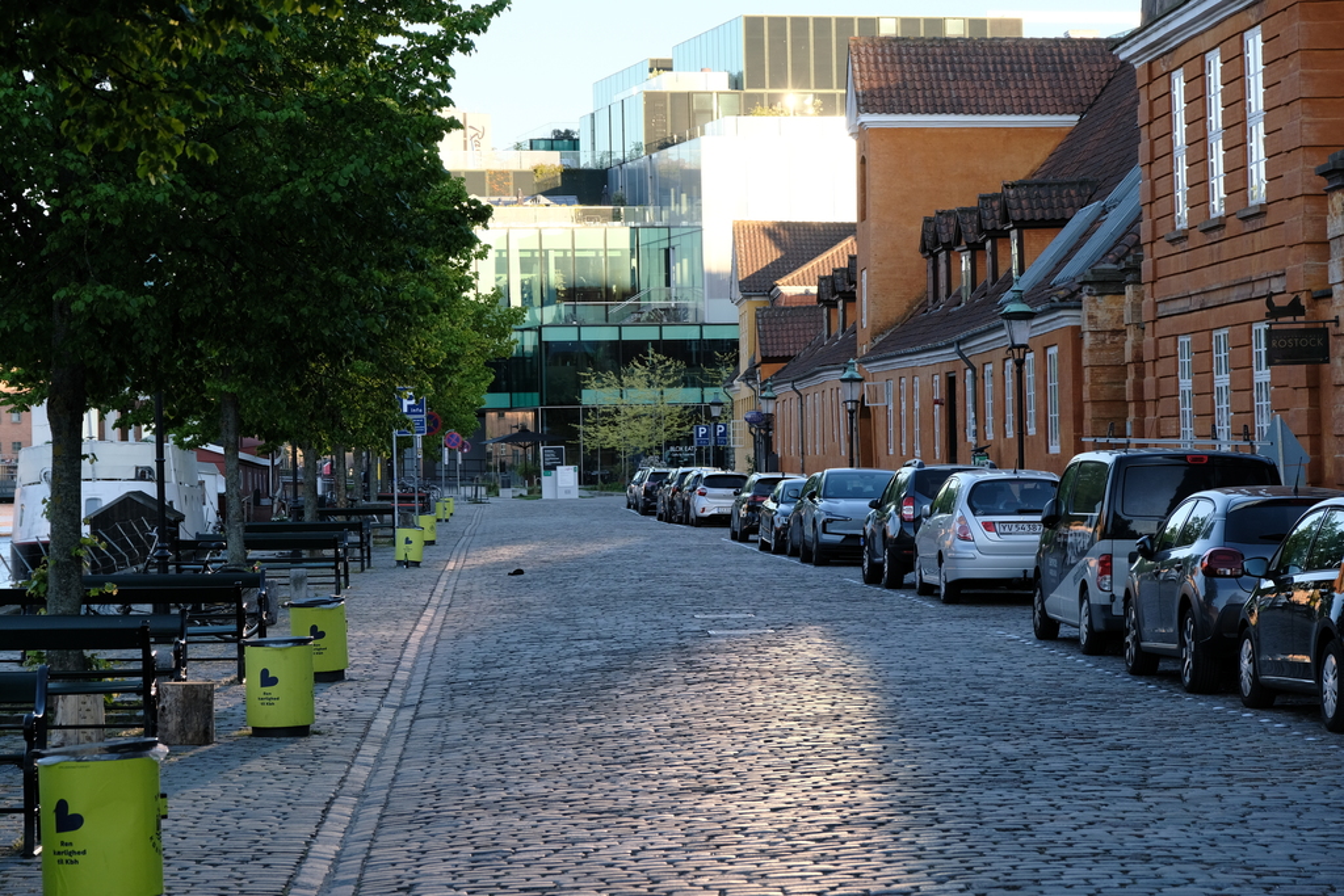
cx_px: 672
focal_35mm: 98
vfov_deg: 14.0
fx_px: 3659
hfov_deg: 20.8
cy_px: 448
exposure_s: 1/200
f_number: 5
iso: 320
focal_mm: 65.4
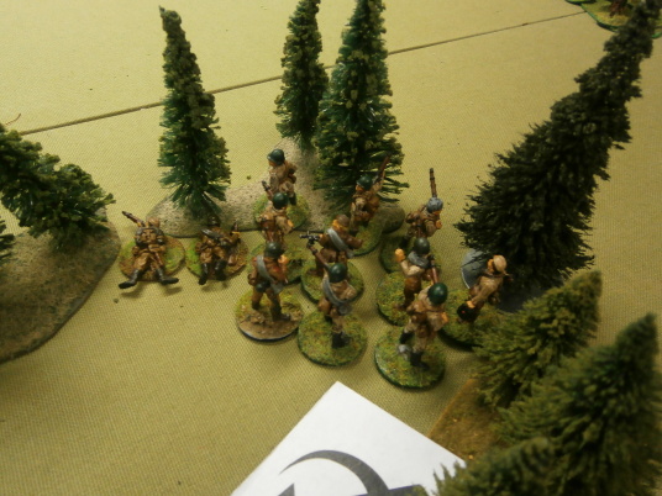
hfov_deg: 67.3
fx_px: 497
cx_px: 331
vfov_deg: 53.1
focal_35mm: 26
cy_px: 248
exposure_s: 1/25
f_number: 2.8
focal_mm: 4.7
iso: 200
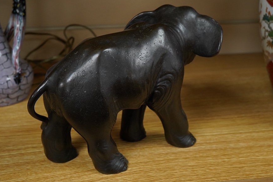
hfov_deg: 42.7
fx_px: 349
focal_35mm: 46
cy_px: 91
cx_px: 136
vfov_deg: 29.3
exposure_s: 1/125
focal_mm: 30
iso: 1250
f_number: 10
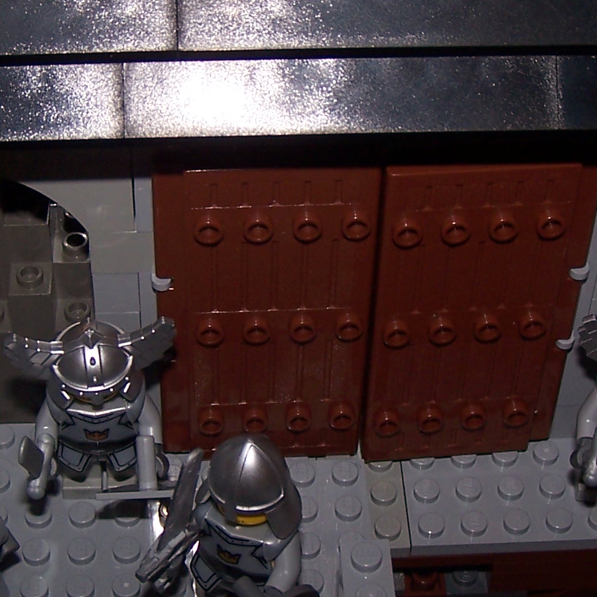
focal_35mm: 86
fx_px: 1678
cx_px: 297
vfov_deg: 20.2
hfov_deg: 20.2
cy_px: 295
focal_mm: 6.3
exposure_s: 1/60
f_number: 2.8
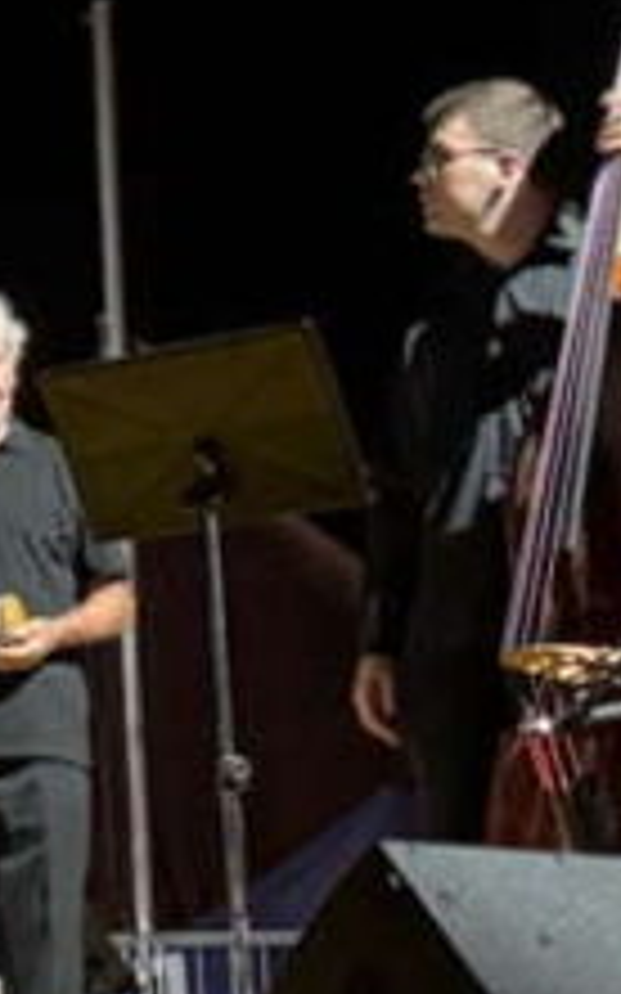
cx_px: -598
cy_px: 472
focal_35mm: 118
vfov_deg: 17.7
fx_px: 3197
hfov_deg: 10.3
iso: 1600
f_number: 1.78
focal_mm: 6.76
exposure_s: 1/30
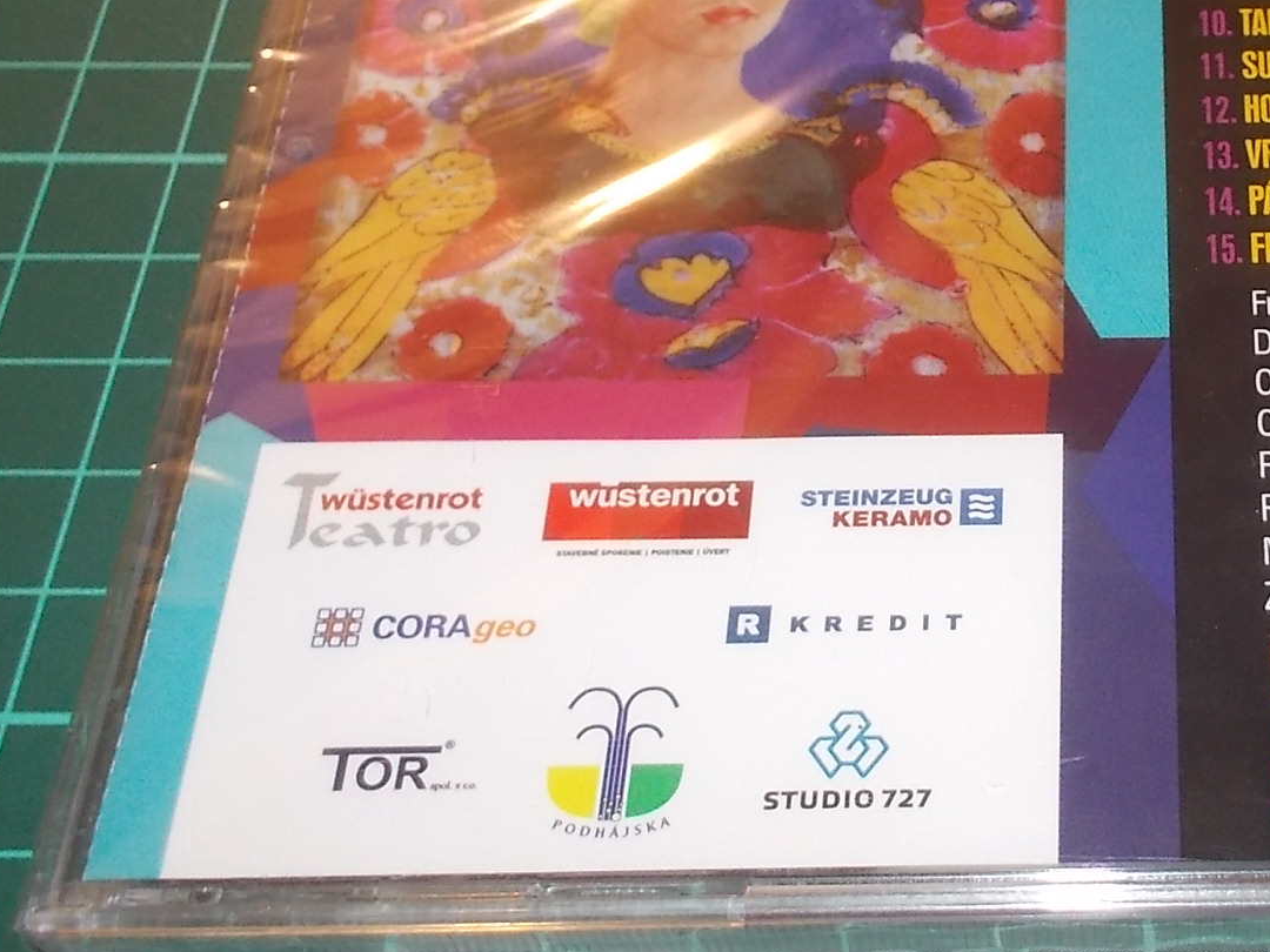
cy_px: 314
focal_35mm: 61
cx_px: 1150
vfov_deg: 23.9
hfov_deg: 30.3
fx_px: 2238
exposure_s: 1/30
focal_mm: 4.1
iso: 200
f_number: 3.3
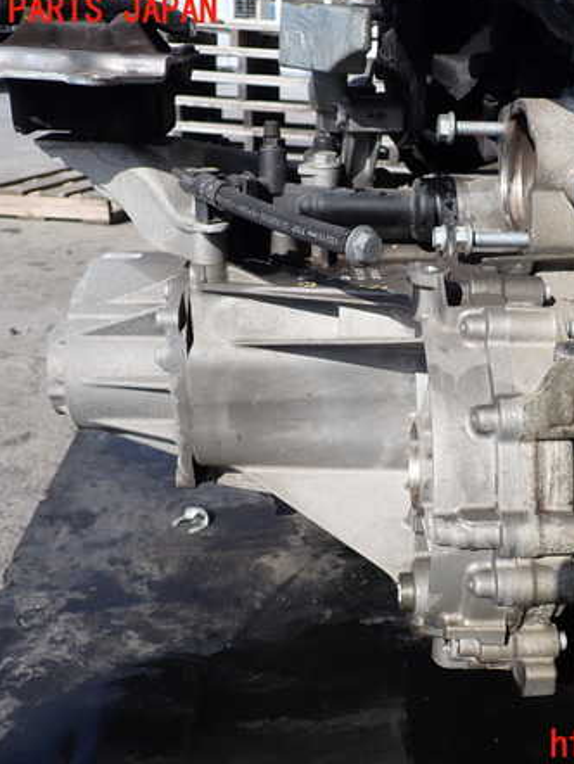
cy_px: 379
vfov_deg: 49.0
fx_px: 839
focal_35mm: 38
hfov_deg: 37.0
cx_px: 422
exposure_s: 1/1000
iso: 100
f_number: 3.2
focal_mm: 5.05
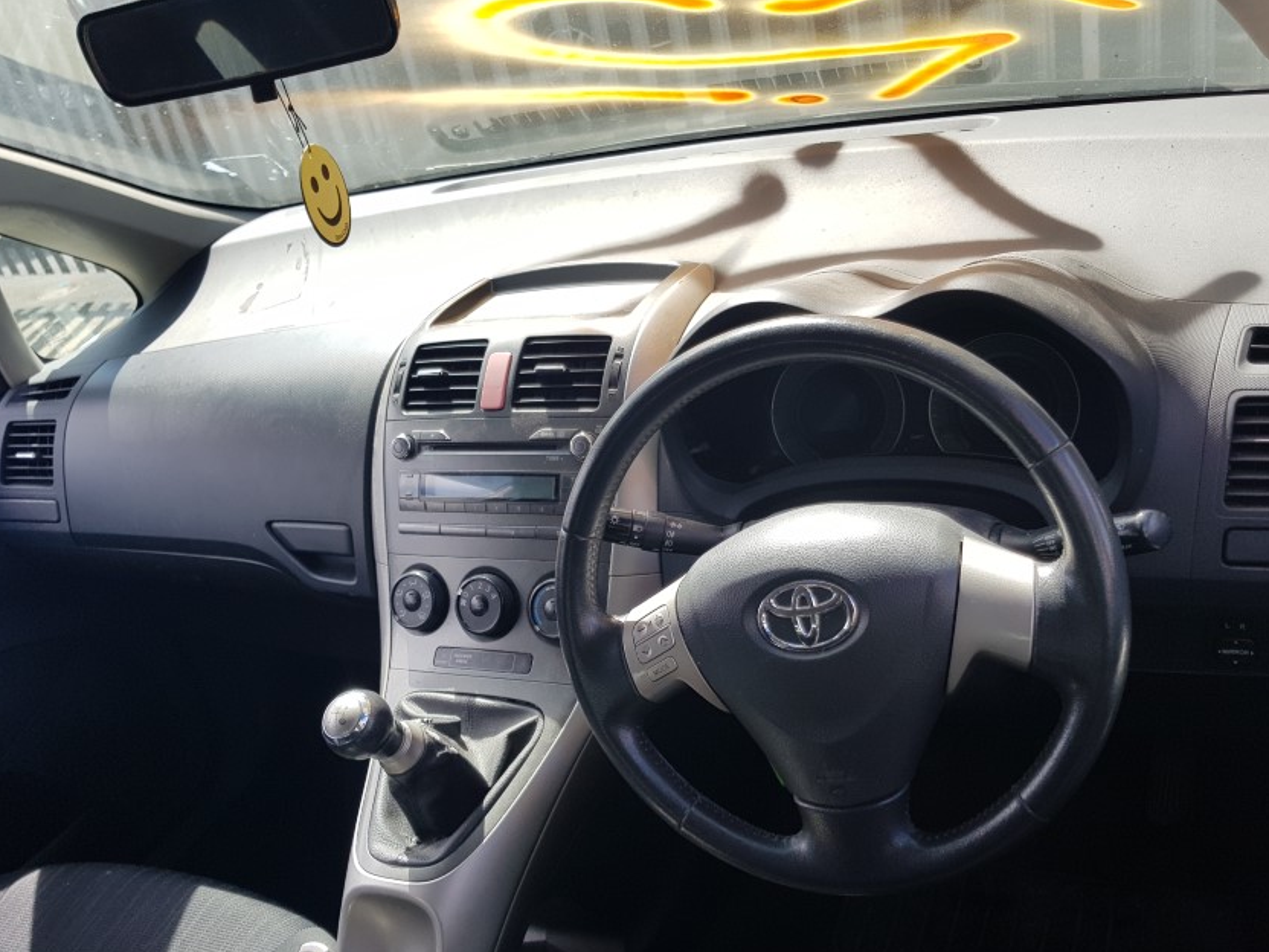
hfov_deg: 56.8
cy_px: 580
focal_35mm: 32
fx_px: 1173
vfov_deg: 43.9
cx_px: 668
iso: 40
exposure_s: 1/630
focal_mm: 4.2
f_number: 1.7
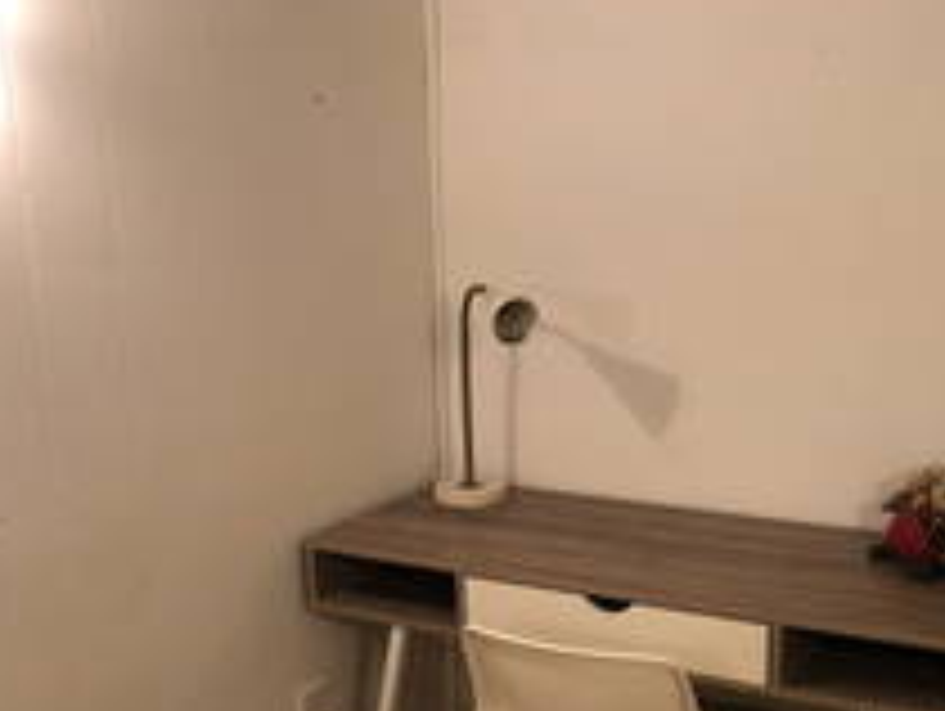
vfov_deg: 29.7
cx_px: 540
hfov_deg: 39.5
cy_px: 549
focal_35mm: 48
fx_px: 1312
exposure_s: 1/15
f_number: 1.8
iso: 80
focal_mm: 3.99
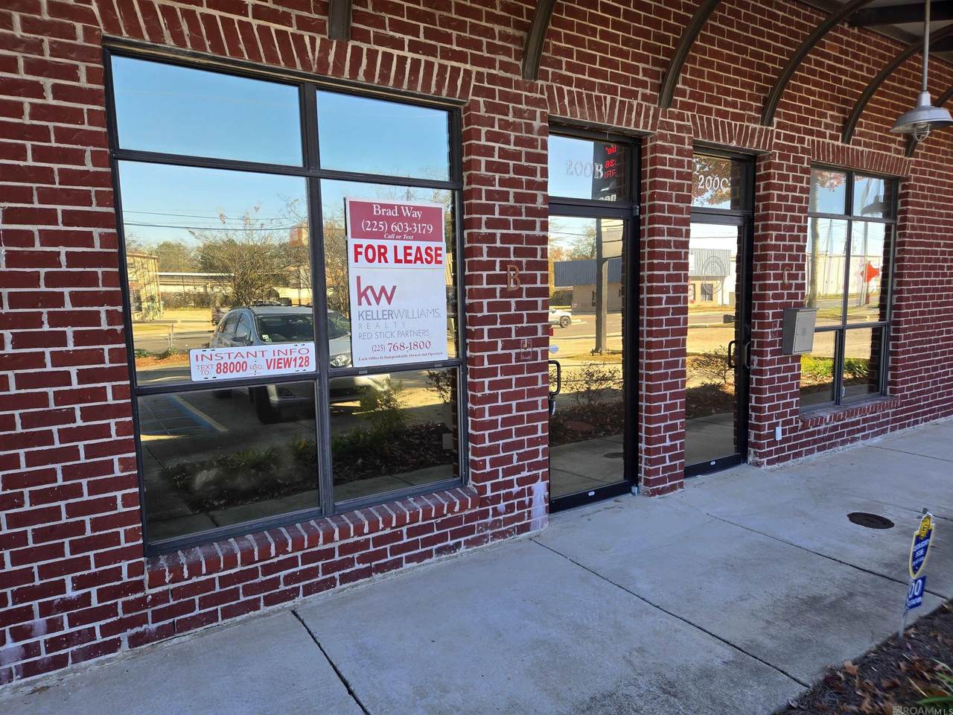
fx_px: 633
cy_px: 358
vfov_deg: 58.9
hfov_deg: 73.9
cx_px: 476
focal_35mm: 23
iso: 25
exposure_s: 1/202
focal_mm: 5.4
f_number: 1.8
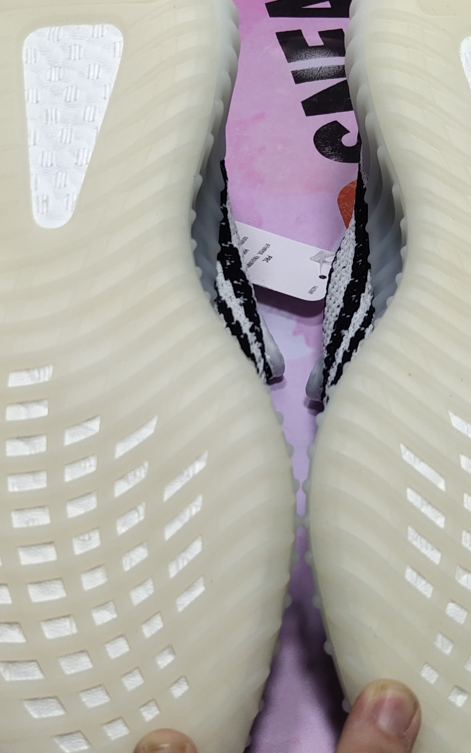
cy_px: 374
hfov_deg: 21.6
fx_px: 1232
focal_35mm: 60
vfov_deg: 34.0
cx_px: 259
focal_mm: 4.35
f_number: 1.79
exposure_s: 1/102
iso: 50
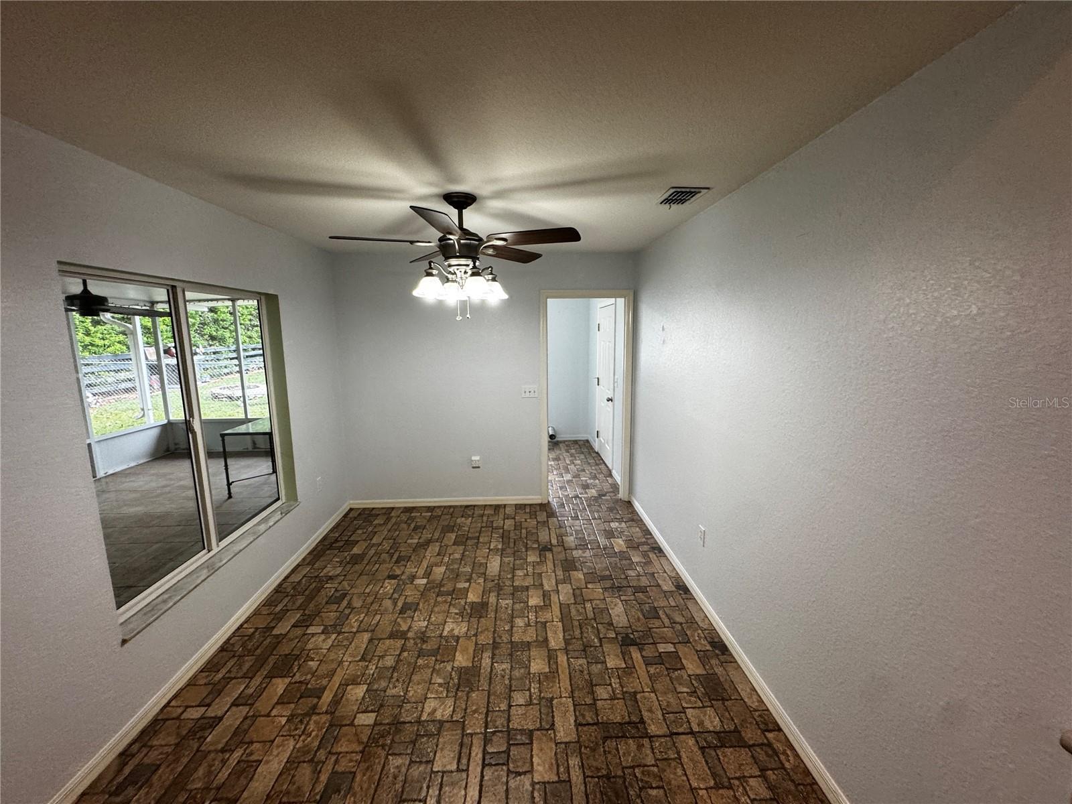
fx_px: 434
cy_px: 402
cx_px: 536
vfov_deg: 85.7
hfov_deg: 102.1
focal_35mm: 14
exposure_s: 1/120
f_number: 2.2
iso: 200
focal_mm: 2.22
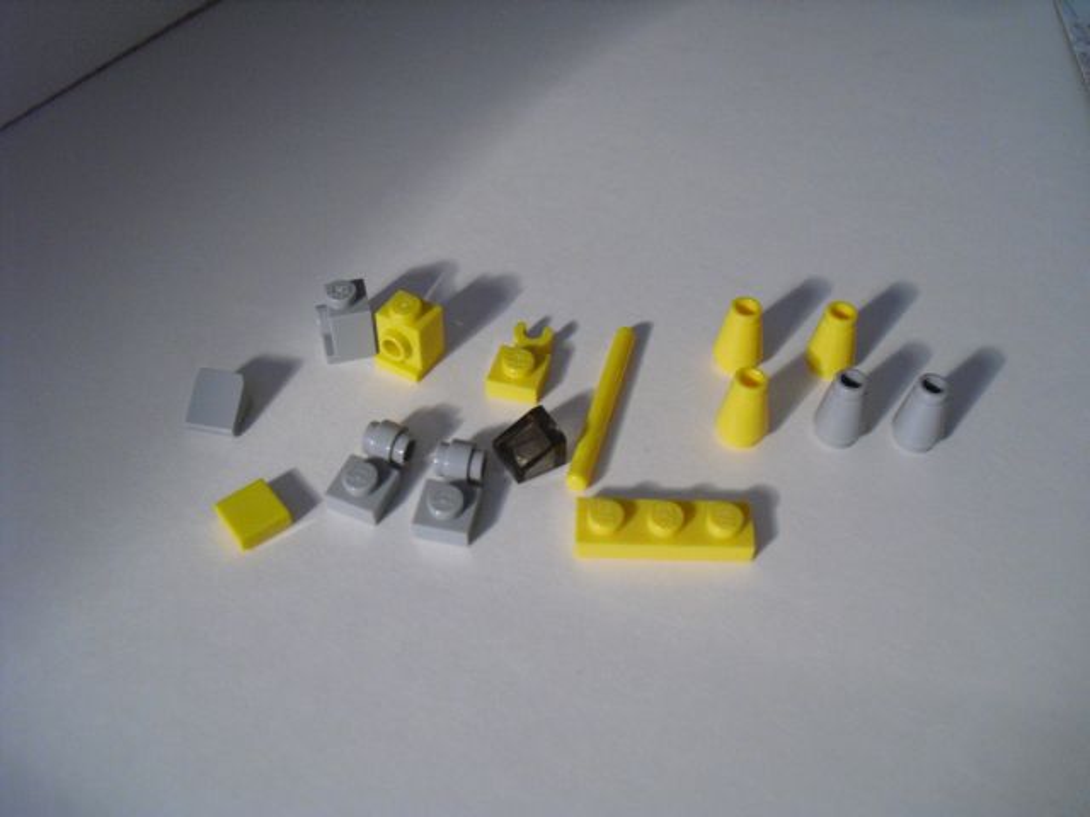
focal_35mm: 36
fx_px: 1134
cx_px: 545
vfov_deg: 39.7
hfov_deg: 51.4
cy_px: 408
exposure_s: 1/60
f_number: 3.1
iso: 400
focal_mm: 6.3
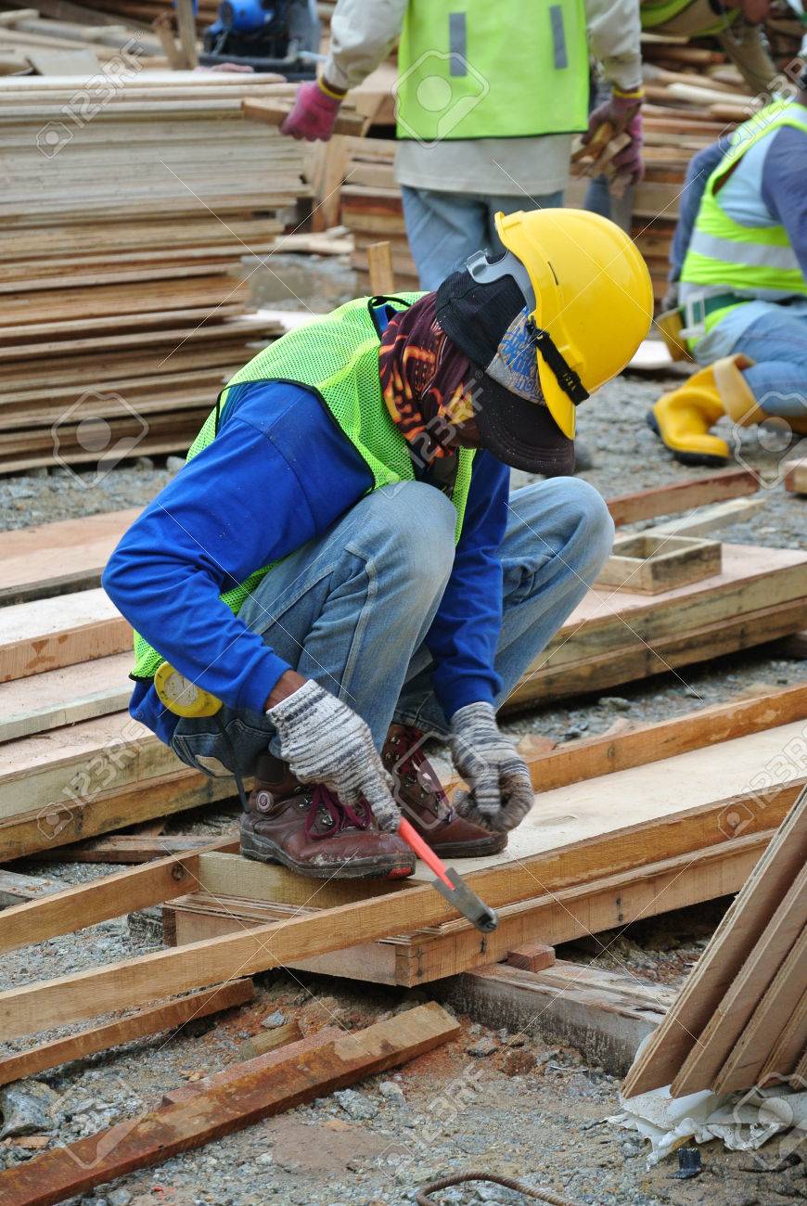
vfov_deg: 14.8
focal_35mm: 138
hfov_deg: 10.0
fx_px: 4628
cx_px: 404
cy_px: 603
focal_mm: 51.2
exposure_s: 1/60
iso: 125
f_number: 4.2
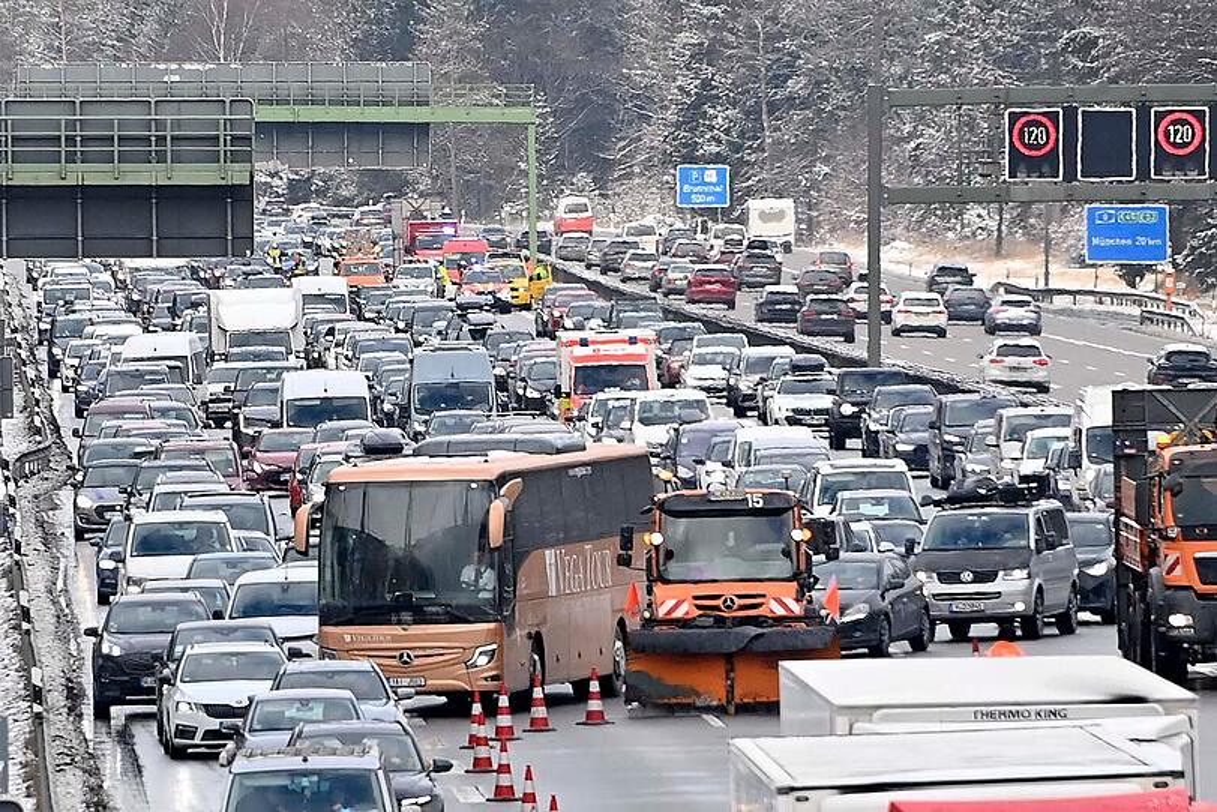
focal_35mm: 300
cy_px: 406
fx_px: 10143
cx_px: 608
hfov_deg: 6.9
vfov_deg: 4.6
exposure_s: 1/1000
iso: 1250
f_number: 9
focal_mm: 300
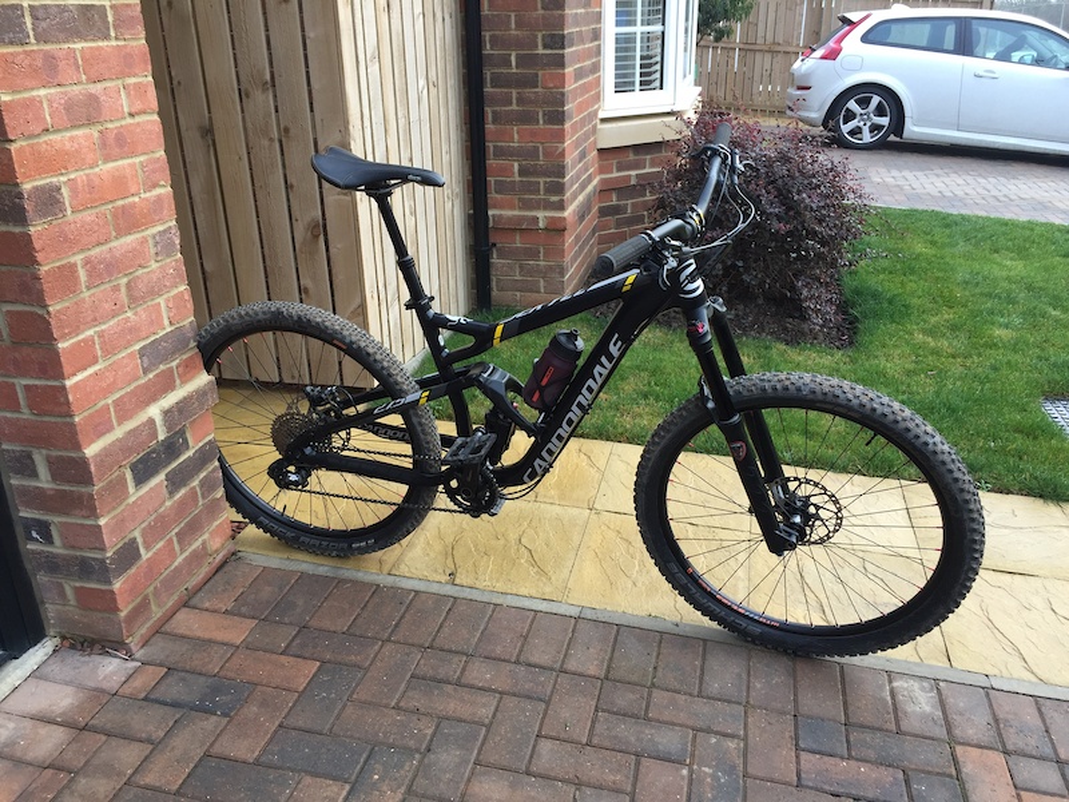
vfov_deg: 48.2
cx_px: 534
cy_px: 401
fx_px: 896
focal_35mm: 29
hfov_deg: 61.7
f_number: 2.2
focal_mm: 4.15
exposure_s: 1/100
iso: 40
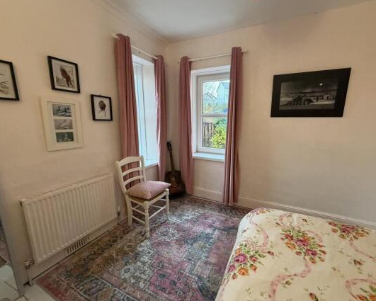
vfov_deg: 84.1
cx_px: 204
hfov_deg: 96.5
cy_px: 152
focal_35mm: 15
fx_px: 167
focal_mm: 2.22
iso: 400
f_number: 2.2
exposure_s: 1/60
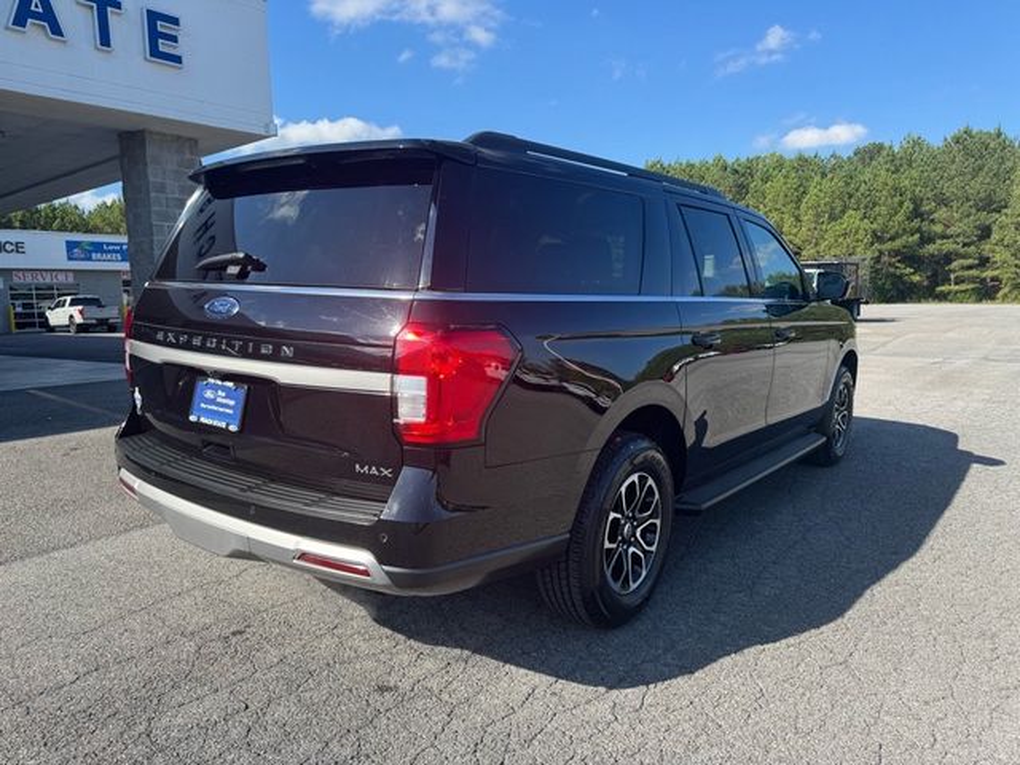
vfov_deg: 56.8
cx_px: 510
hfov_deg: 71.6
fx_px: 707
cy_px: 382
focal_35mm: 24
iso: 80
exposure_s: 1/1980
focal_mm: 6.76
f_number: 1.78
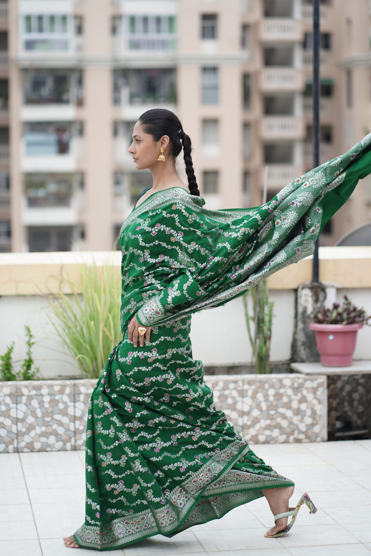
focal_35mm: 85
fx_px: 1314
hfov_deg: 16.1
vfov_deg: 23.9
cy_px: 278
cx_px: 186
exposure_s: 1/400
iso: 100
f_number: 2.5
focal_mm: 85
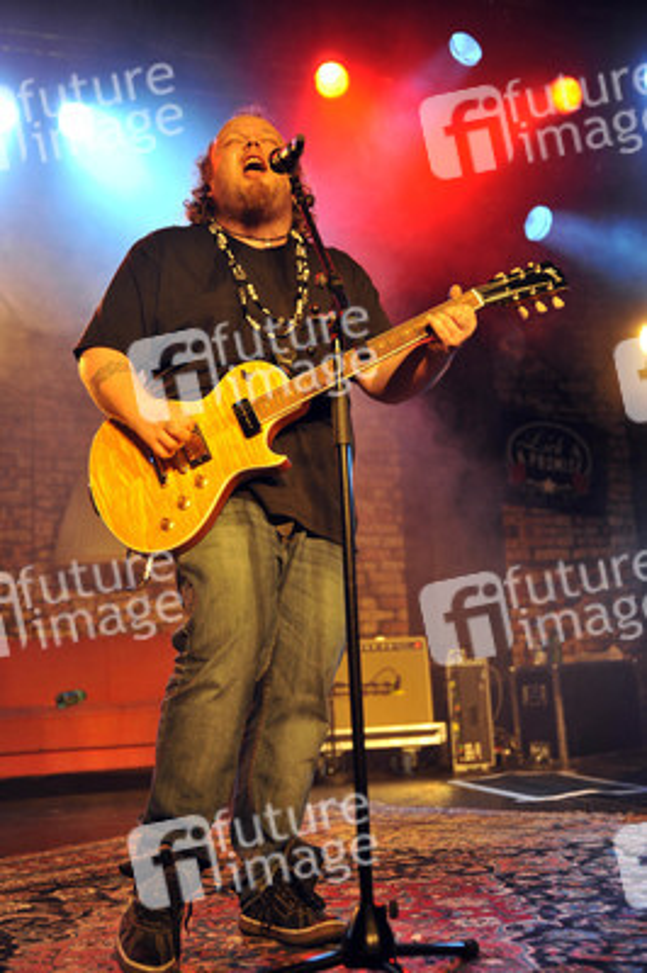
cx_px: 324
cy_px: 486
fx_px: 1188
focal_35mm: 44
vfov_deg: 44.5
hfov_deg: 30.5
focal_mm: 44
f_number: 2.8
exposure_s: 1/200
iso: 1600
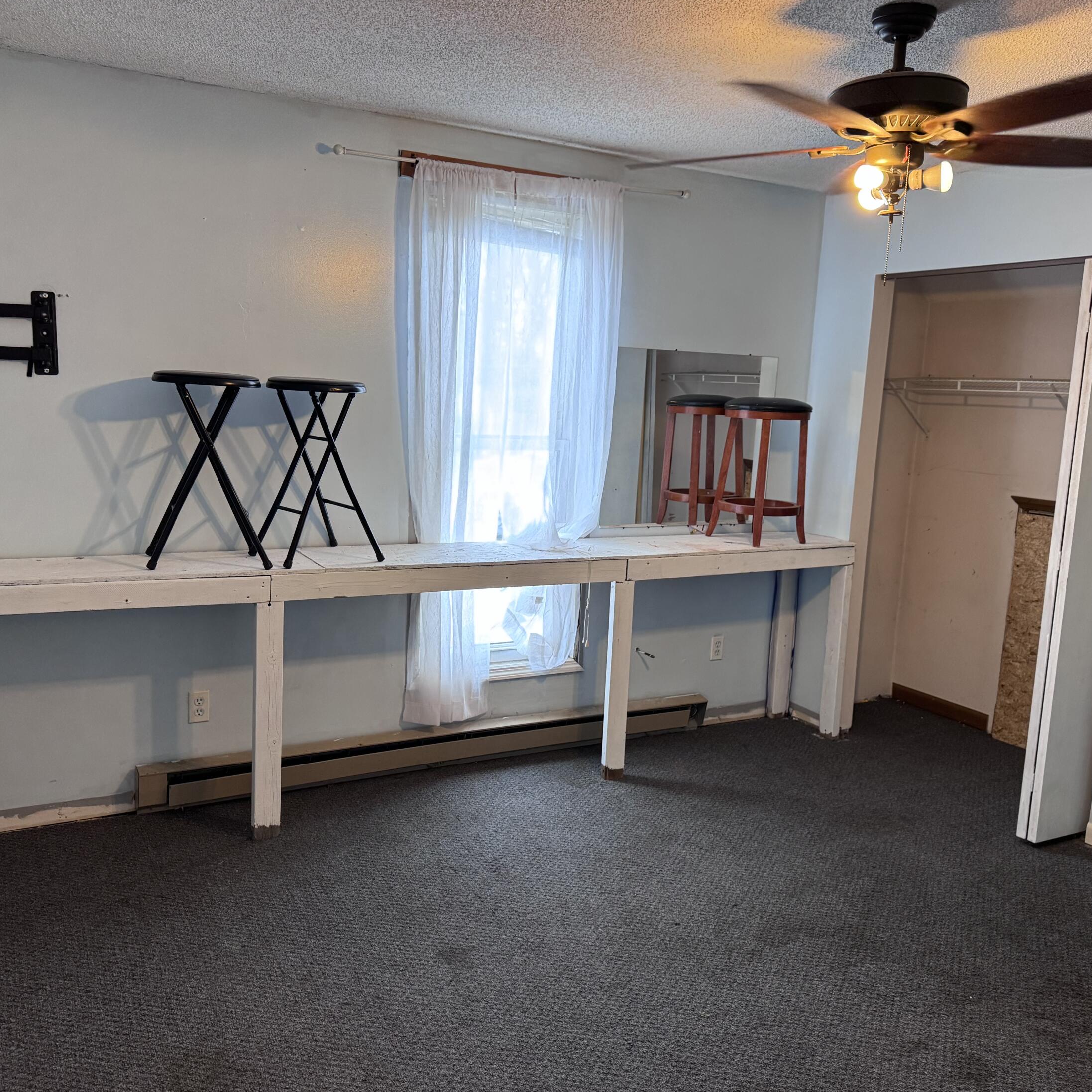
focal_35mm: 29
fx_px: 1035
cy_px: 555
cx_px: 555
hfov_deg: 55.6
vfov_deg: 55.6
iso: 250
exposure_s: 1/60
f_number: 1.78
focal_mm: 6.76
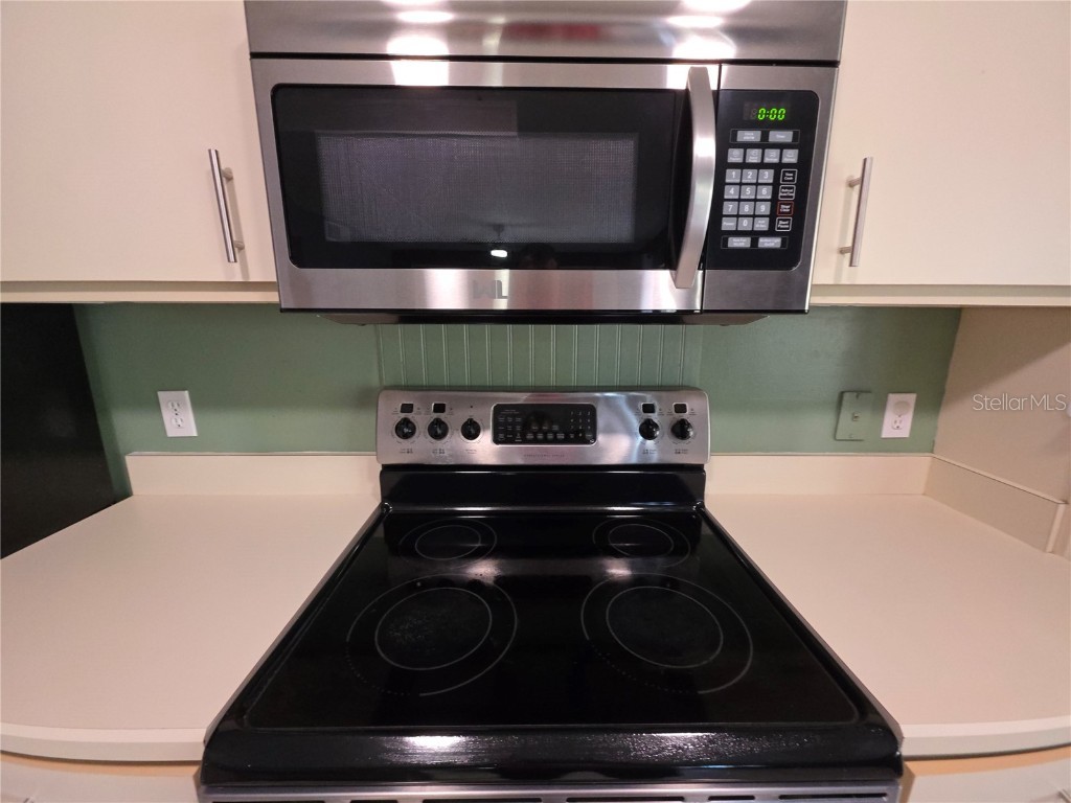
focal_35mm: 13
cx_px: 536
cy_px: 402
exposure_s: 1/60
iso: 250
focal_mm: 2.2
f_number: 1.9
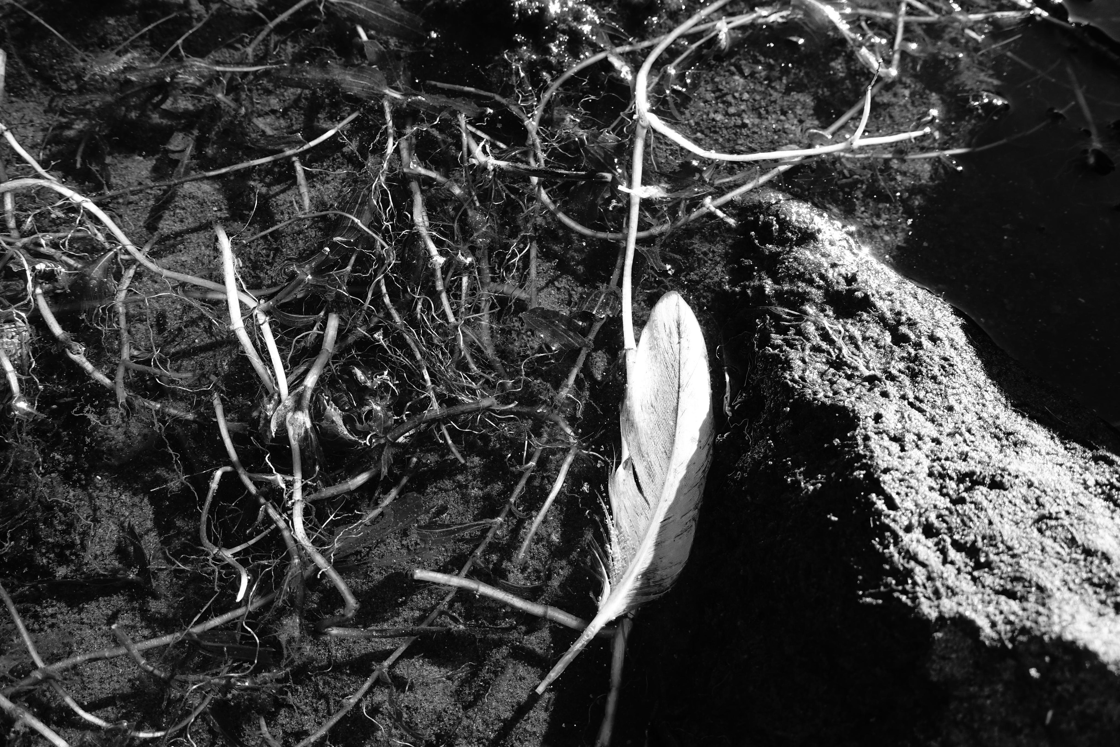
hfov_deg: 58.7
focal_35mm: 32
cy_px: 374
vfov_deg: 41.1
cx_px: 560
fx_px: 996
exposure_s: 1/250
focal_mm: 11.56
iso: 125
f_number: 4
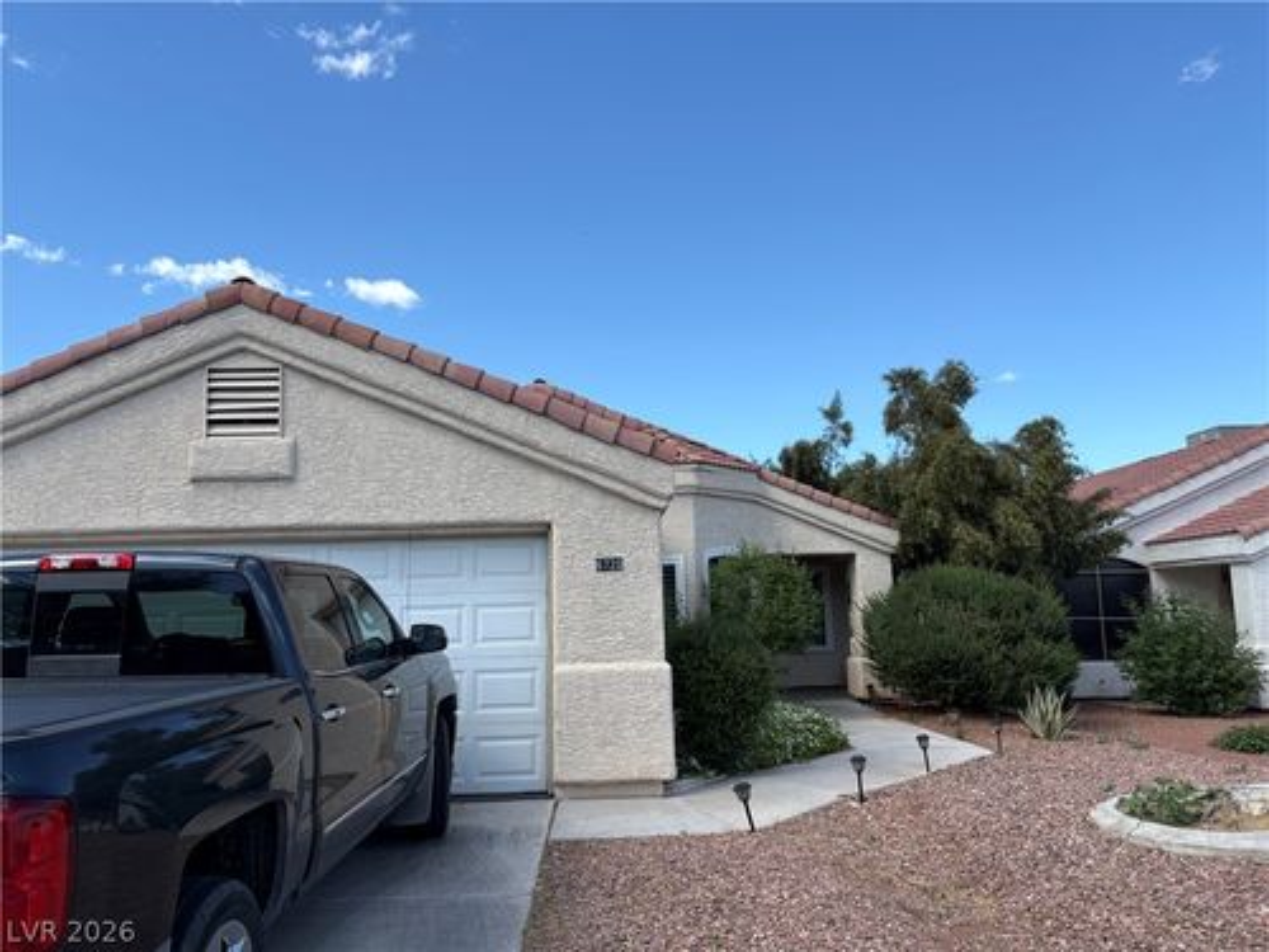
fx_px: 953
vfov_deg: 53.1
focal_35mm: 26
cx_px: 634
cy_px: 476
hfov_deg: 67.3
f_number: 1.6
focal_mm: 5.96
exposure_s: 1/2141
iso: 50
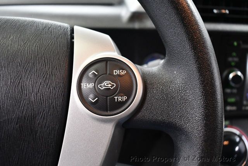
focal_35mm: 36
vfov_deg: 37.0
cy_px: 83
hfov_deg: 53.1
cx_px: 124
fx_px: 248
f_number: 3.5
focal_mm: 18
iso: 3200
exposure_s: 1/125
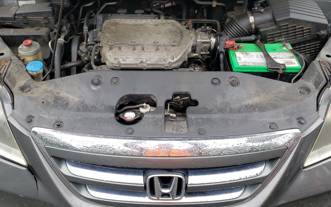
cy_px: 58
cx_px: 160
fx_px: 325
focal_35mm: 36
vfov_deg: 34.8
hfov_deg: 54.0
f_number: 1.5
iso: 50
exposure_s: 1/233
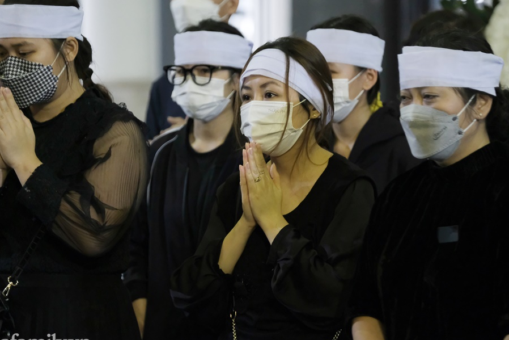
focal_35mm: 177
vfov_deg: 7.8
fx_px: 2503
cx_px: 265
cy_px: 180
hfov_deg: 11.6
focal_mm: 106
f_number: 3.2
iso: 4000
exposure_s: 1/125
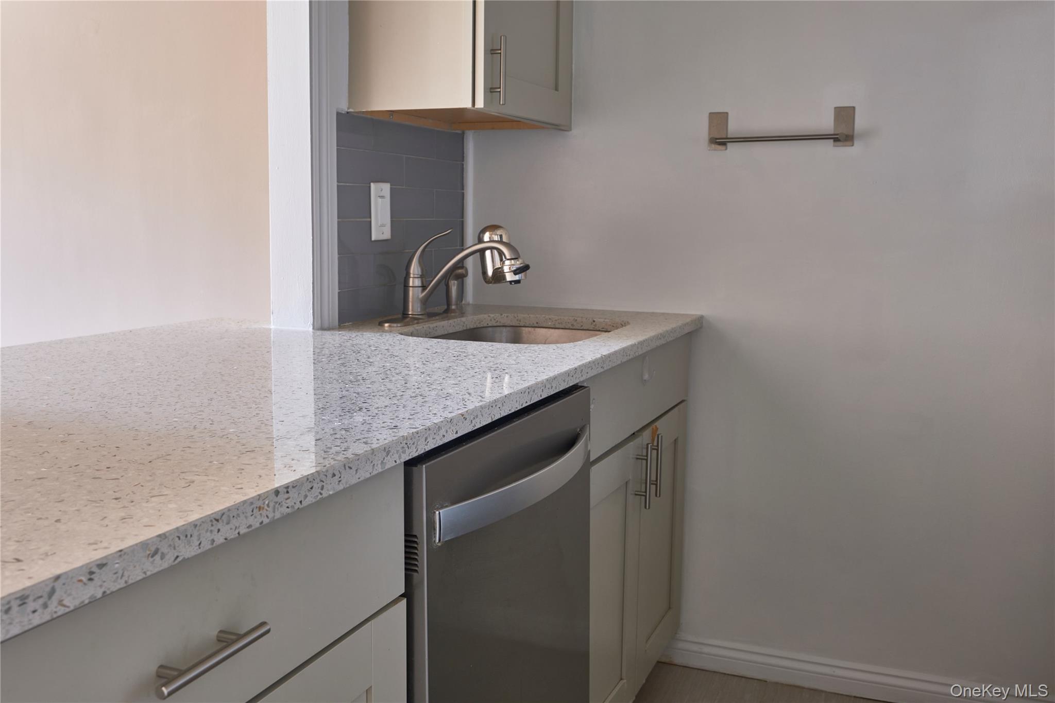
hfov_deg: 57.2
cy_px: 352
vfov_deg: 40.0
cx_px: 528
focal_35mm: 33
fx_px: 967
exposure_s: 1
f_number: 6.4
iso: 160
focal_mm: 22
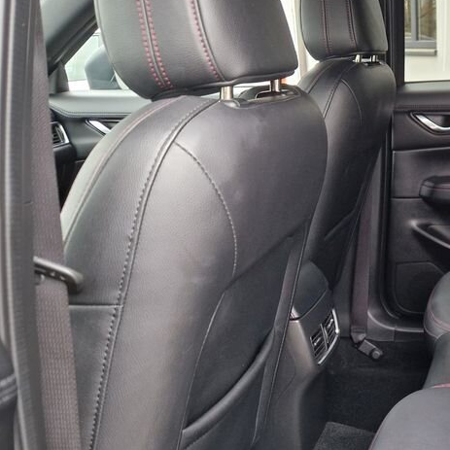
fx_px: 662
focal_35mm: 45
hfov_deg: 33.3
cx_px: 481
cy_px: 312
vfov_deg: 37.0
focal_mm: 5.4
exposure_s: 1/100
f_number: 1.8
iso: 320
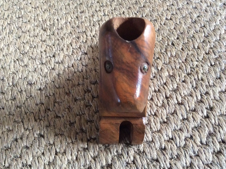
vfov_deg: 41.7
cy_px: 84
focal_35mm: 34
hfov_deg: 54.0
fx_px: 222
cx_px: 107
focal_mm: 3.3
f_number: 2.4
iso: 250
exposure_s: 1/17
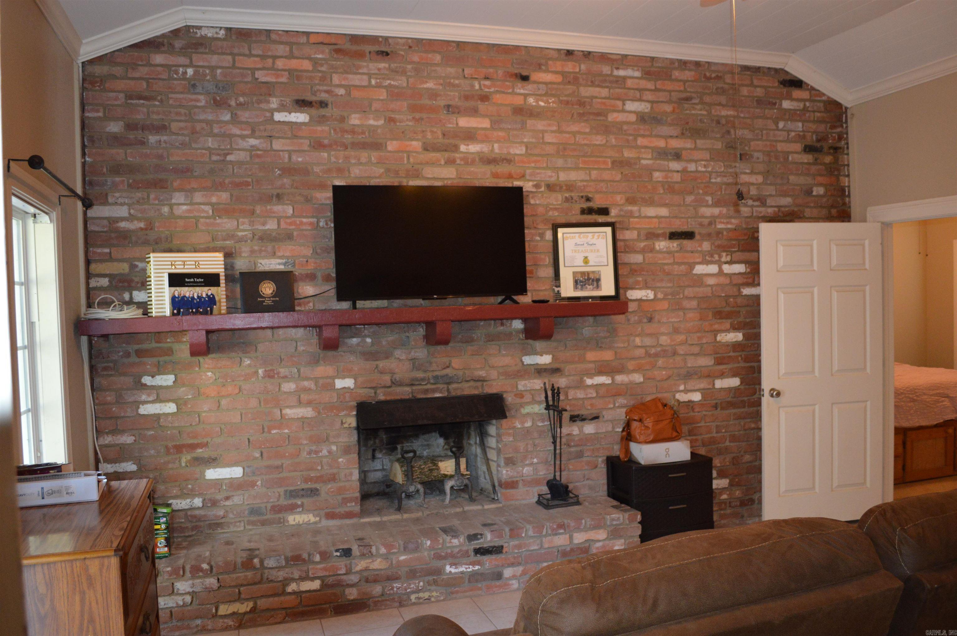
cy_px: 318
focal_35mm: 27
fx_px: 717
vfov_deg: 47.8
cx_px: 478
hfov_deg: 67.4
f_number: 3.5
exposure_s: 1/60
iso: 1100
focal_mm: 18
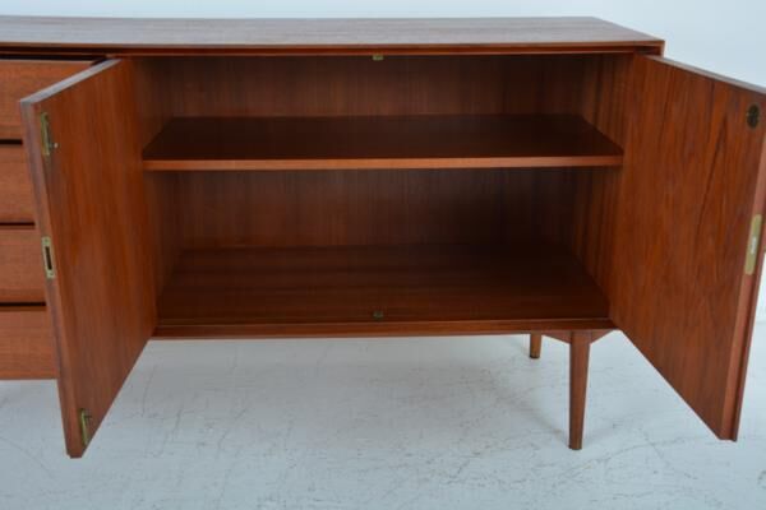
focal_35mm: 42
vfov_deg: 31.9
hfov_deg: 46.4
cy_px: 255
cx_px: 383
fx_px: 894
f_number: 10
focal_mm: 28
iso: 400
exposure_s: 1/160
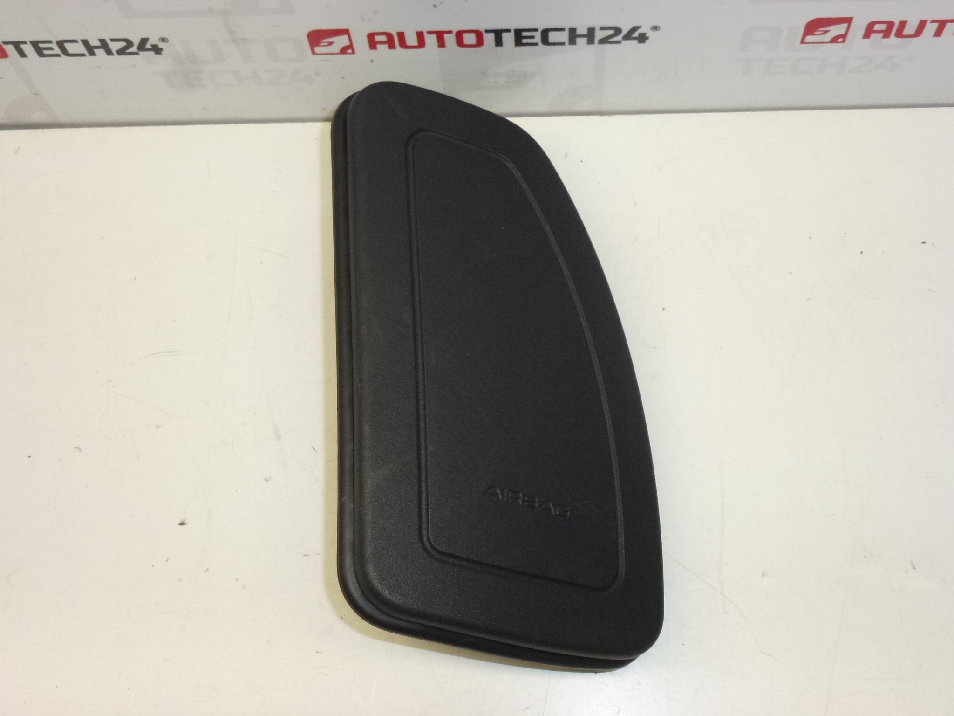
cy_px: 358
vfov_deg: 32.2
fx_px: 1240
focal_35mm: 45
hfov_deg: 42.1
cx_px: 477
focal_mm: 8
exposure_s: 1/250
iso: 400
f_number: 4
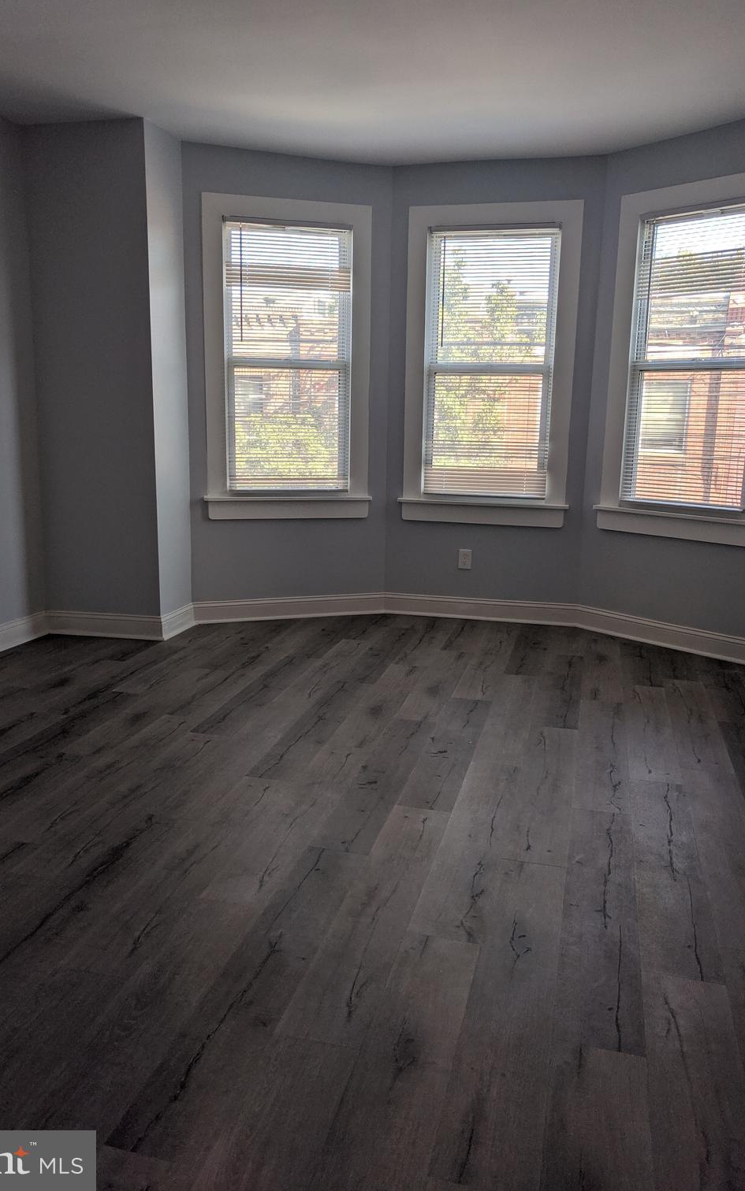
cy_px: 590
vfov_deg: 66.5
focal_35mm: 28
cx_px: 353
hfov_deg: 44.5
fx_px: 910
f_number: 2
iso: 55
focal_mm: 4.67
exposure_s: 1/207
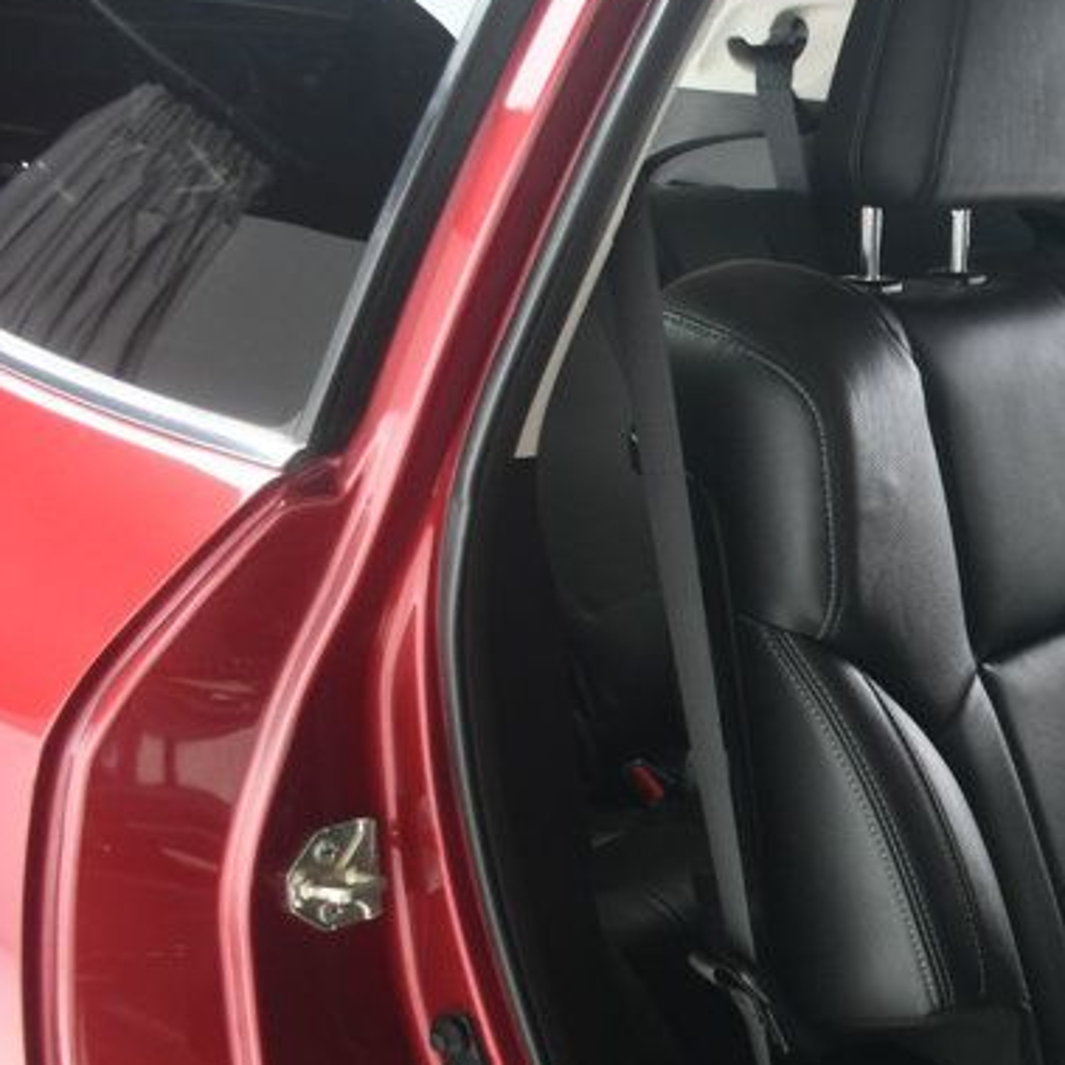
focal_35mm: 62
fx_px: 2158
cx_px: 1338
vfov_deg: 27.5
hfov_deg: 24.6
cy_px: 736
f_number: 4.5
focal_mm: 18
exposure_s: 1/160
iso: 100
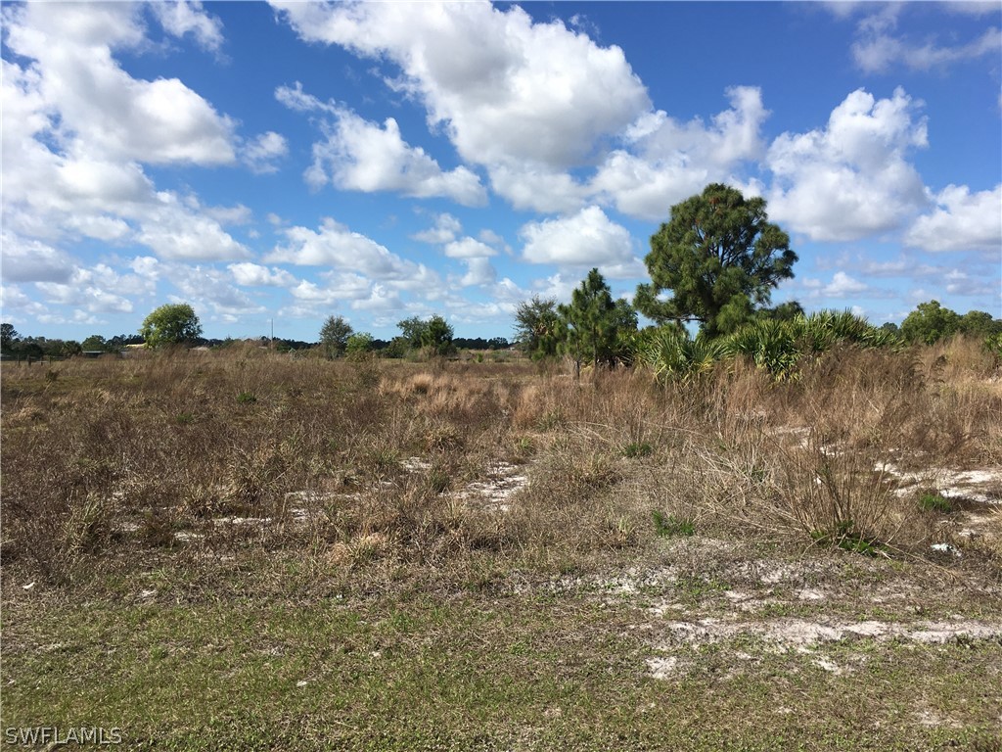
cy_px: 376
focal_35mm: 29
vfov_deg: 48.2
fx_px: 839
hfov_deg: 61.7
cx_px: 501
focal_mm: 4.15
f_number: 2.2
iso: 25
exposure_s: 1/1923
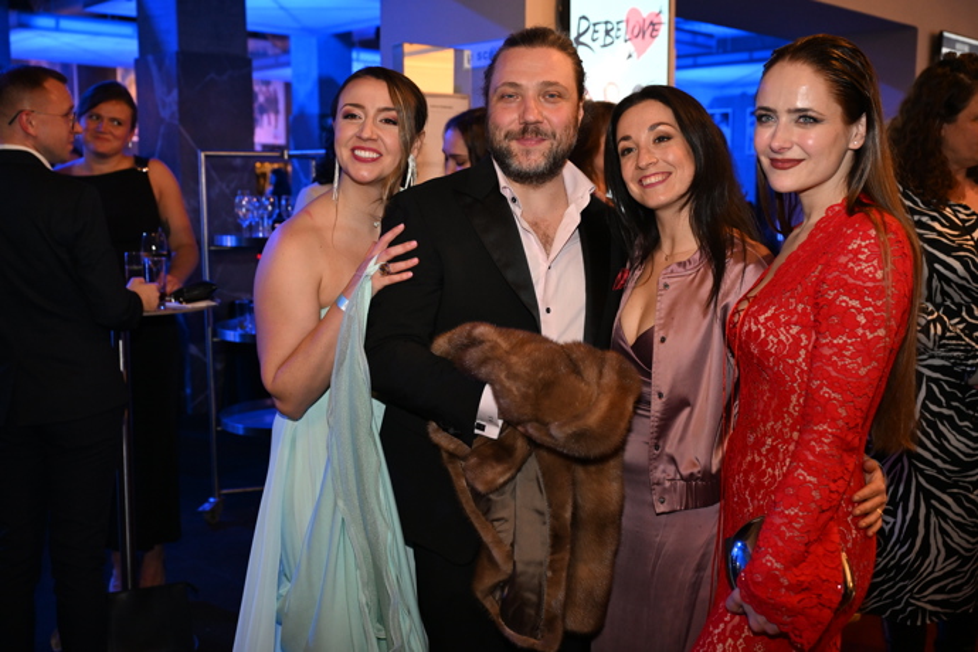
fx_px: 1032
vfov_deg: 35.1
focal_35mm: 38
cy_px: 326
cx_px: 489
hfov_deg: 50.7
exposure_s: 1/60
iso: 2500
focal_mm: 38
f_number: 4
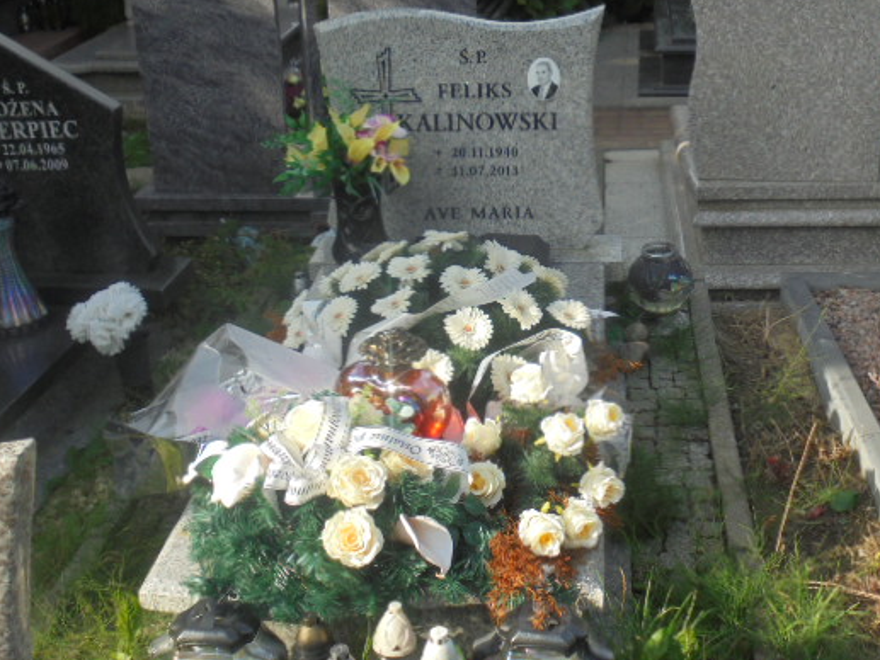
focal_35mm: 47
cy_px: 277
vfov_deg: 30.8
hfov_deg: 40.3
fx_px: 1195
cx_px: 517
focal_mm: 6.9
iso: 100
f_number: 4.2
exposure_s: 1/400
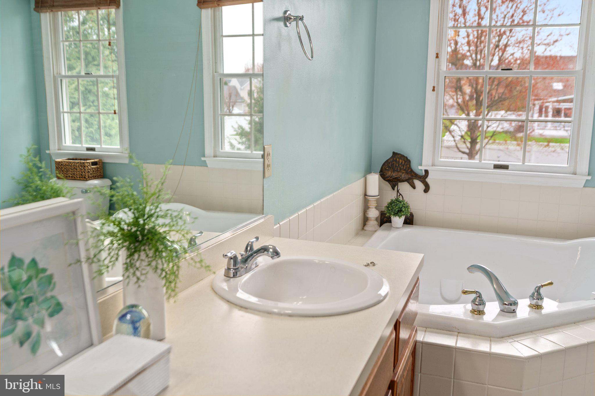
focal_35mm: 35
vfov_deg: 37.8
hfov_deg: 54.4
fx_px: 578
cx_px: 298
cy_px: 198
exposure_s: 1/40
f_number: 4
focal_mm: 35
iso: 320
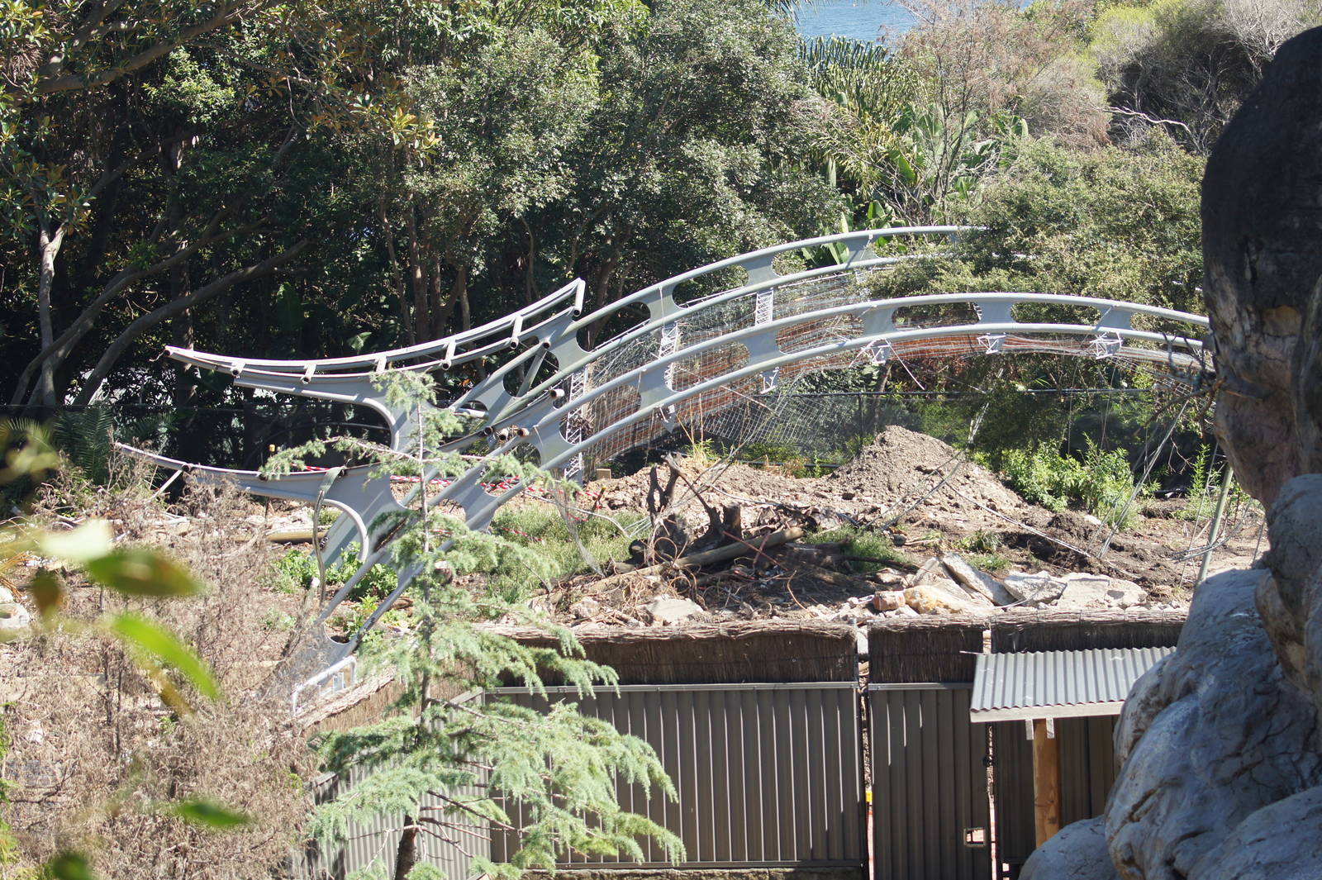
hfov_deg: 18.2
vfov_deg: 12.2
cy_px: 440
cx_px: 661
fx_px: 4129
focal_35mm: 112
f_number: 6.3
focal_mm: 75
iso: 200
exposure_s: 1/250
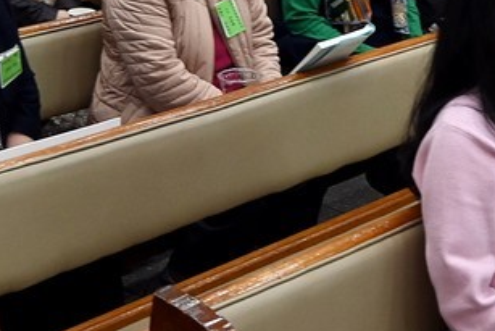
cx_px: 332
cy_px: -162
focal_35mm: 100
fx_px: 1376
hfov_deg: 20.3
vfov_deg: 13.0
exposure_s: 1/60
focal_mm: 16
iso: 560
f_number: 4
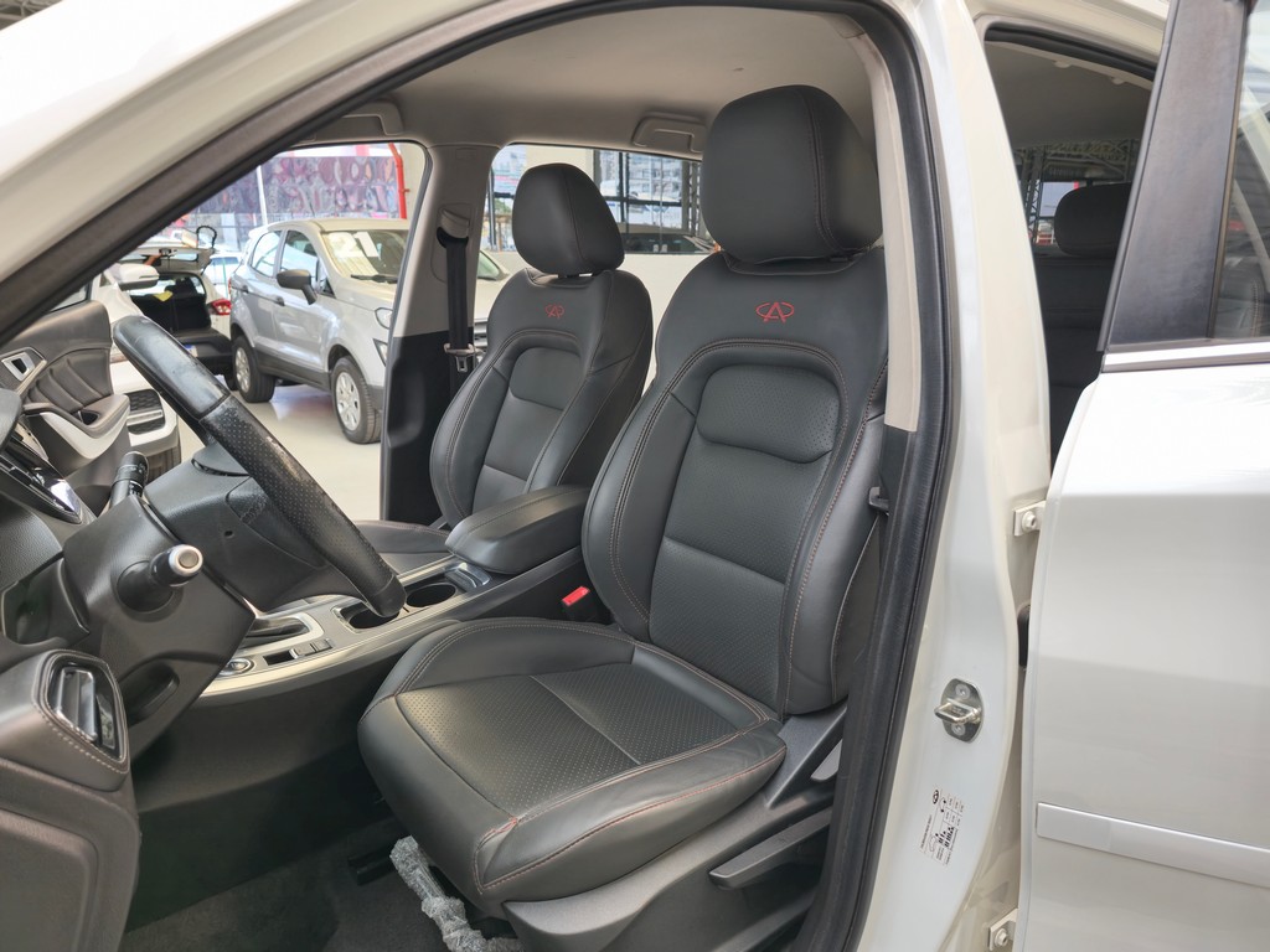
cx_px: 635
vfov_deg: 58.9
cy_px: 476
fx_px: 844
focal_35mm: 23
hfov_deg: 73.9
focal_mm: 6.3
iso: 20
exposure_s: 1/280
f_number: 1.7
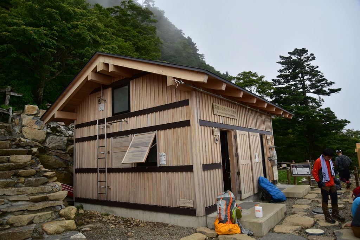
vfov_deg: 53.1
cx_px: 180
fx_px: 240
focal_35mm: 24
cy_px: 120
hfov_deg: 73.7
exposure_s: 1/800
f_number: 4.5
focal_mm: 24
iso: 250
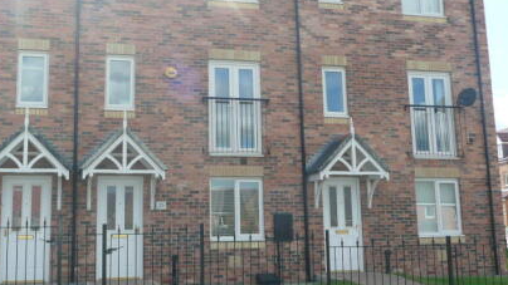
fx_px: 593
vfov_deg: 27.0
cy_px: 117
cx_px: 208
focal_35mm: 44
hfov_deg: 46.2
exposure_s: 1/400
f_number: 3.3
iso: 100
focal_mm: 4.6
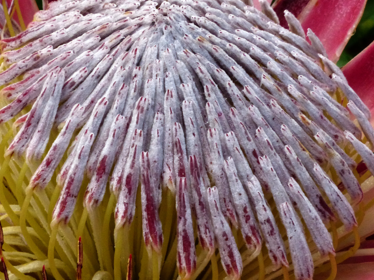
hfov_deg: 25.0
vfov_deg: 18.9
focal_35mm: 78
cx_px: 160
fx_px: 843
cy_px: 176
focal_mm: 9.1
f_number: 8
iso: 400
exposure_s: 1/320
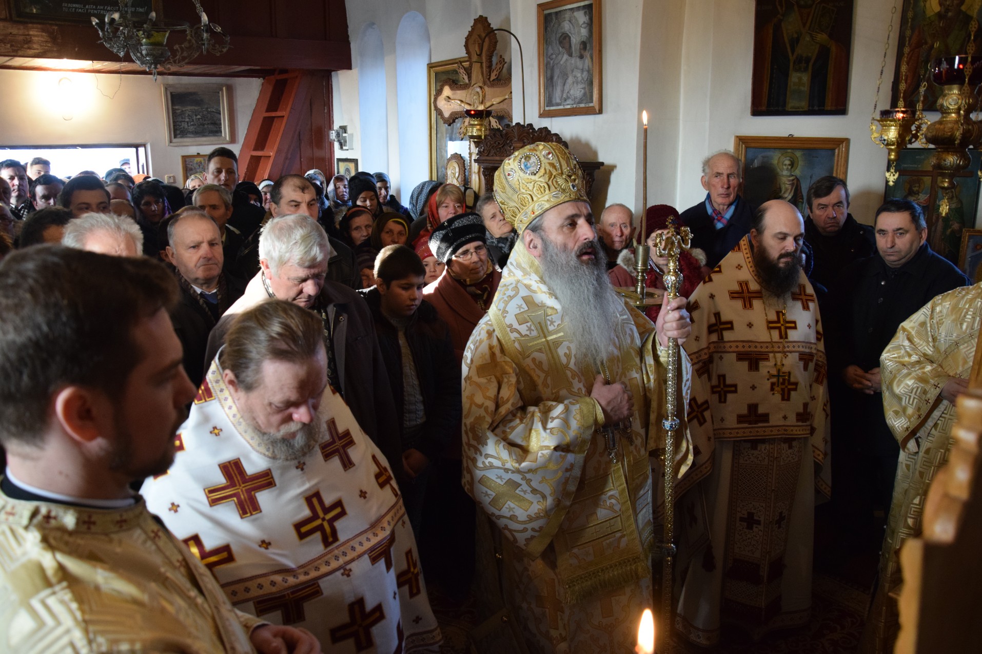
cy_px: 327
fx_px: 736
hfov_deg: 67.4
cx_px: 491
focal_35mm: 27
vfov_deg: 47.9
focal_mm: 18
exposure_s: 1/80
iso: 1600
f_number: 3.5
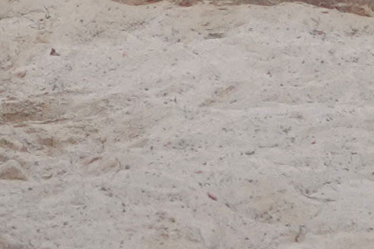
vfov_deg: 5.1
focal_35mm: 260
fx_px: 2700
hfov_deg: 7.9
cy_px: -377
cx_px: 14
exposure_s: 1/1600
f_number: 5.6
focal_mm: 24
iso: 6400
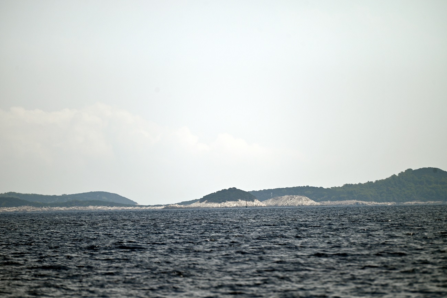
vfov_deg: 4.6
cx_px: 224
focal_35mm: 300
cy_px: 149
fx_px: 3725
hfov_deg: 6.9
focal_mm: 300
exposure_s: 1/1250
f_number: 6.3
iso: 100
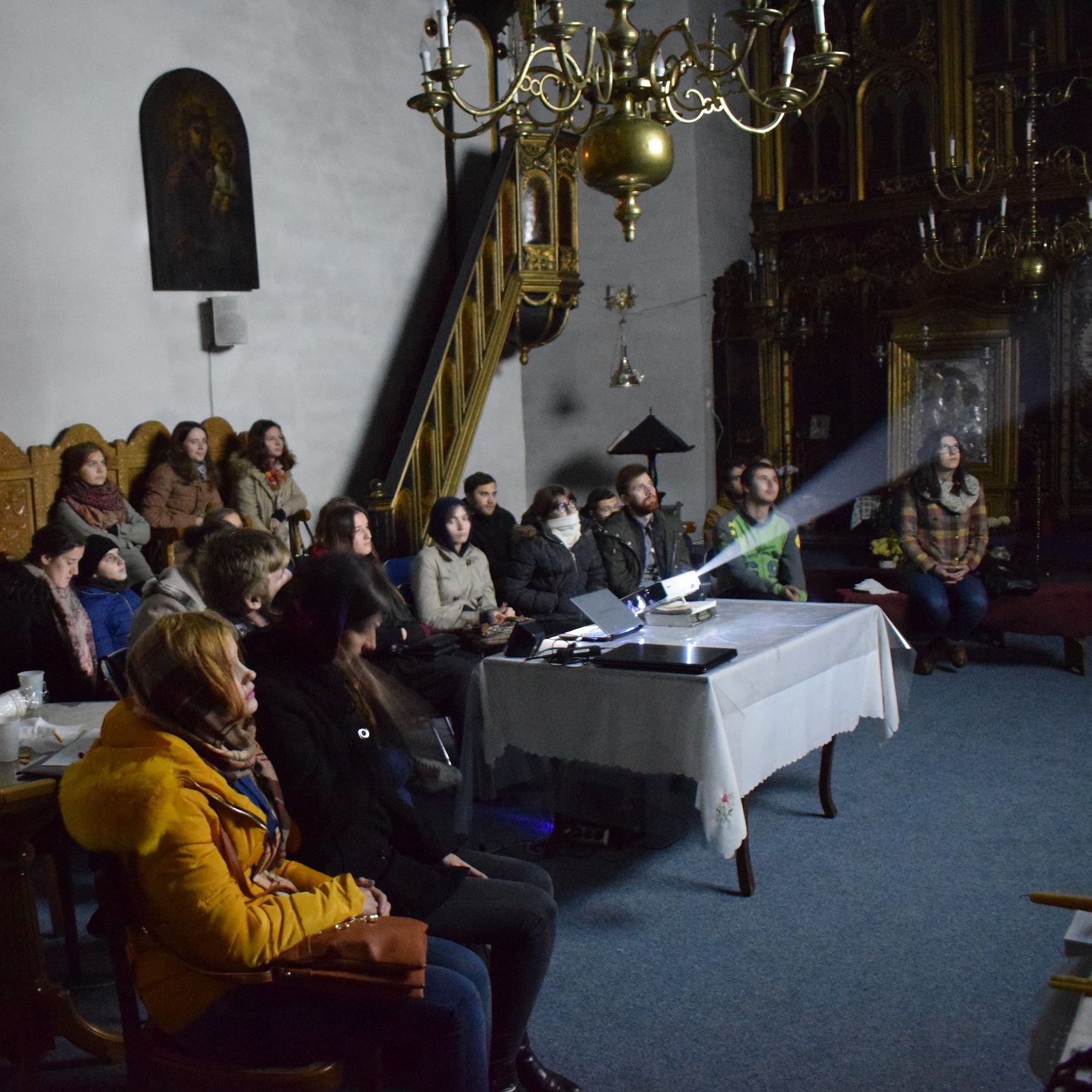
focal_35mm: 35
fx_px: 1249
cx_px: 379
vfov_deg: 47.2
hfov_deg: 46.6
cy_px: 550
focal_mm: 18
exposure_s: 1/3
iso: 6400
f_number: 3.5
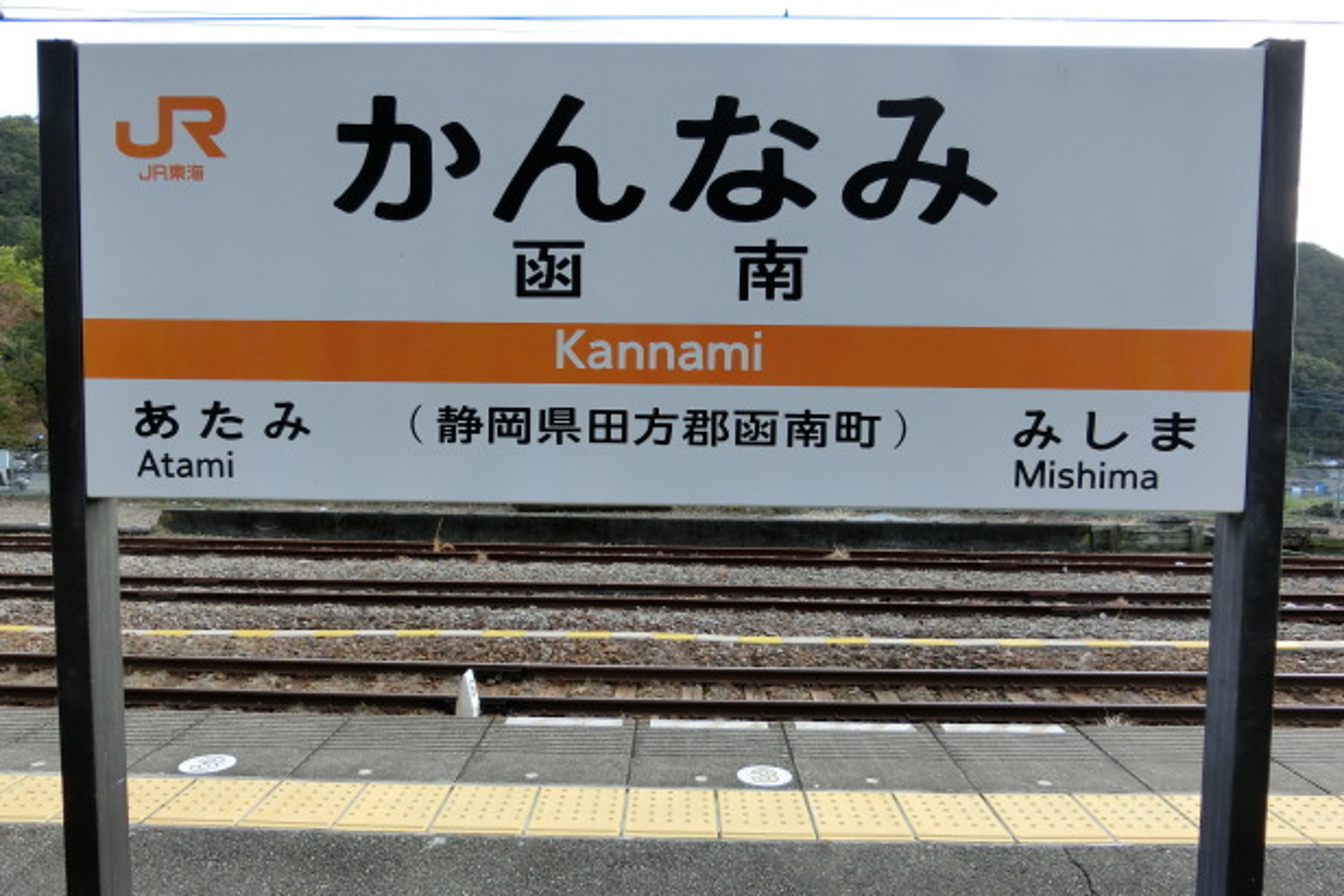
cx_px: 650
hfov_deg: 67.4
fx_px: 1008
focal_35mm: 27
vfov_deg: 47.9
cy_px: 473
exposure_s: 1/160
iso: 80
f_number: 3.5
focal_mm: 4.5
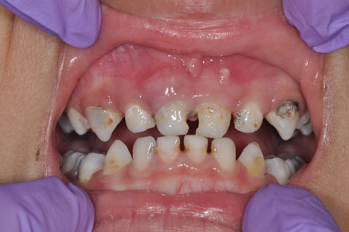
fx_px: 1307
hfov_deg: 15.2
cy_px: 116
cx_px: 174
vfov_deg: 10.1
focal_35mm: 135
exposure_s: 1/200
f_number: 32
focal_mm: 90
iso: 200
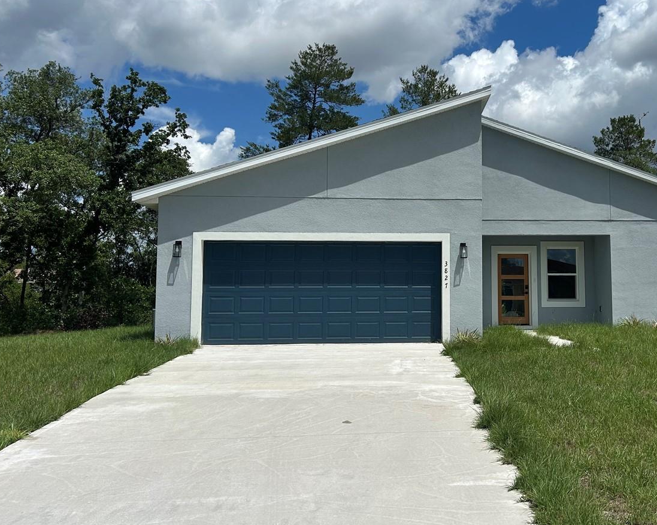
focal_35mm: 37
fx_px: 720
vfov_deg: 40.1
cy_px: 233
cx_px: 451
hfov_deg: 48.1
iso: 50
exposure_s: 1/10309
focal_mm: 5.7
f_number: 1.5
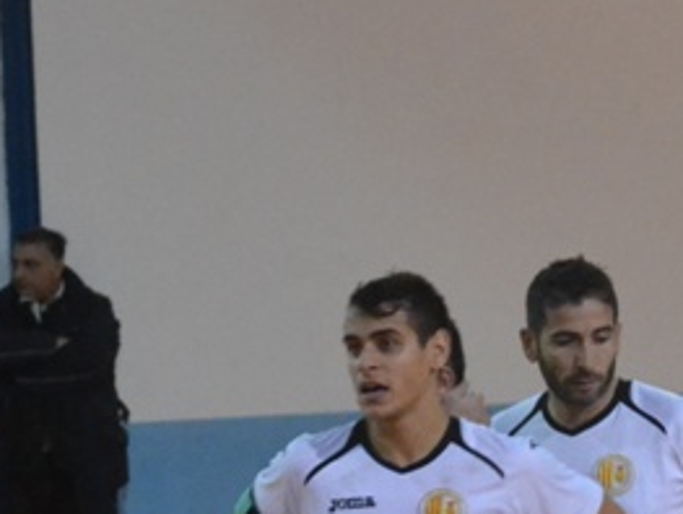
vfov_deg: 4.0
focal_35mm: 370
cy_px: 692
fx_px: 7310
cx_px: 1044
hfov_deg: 5.3
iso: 3200
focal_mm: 66
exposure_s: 1/100
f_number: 4.2
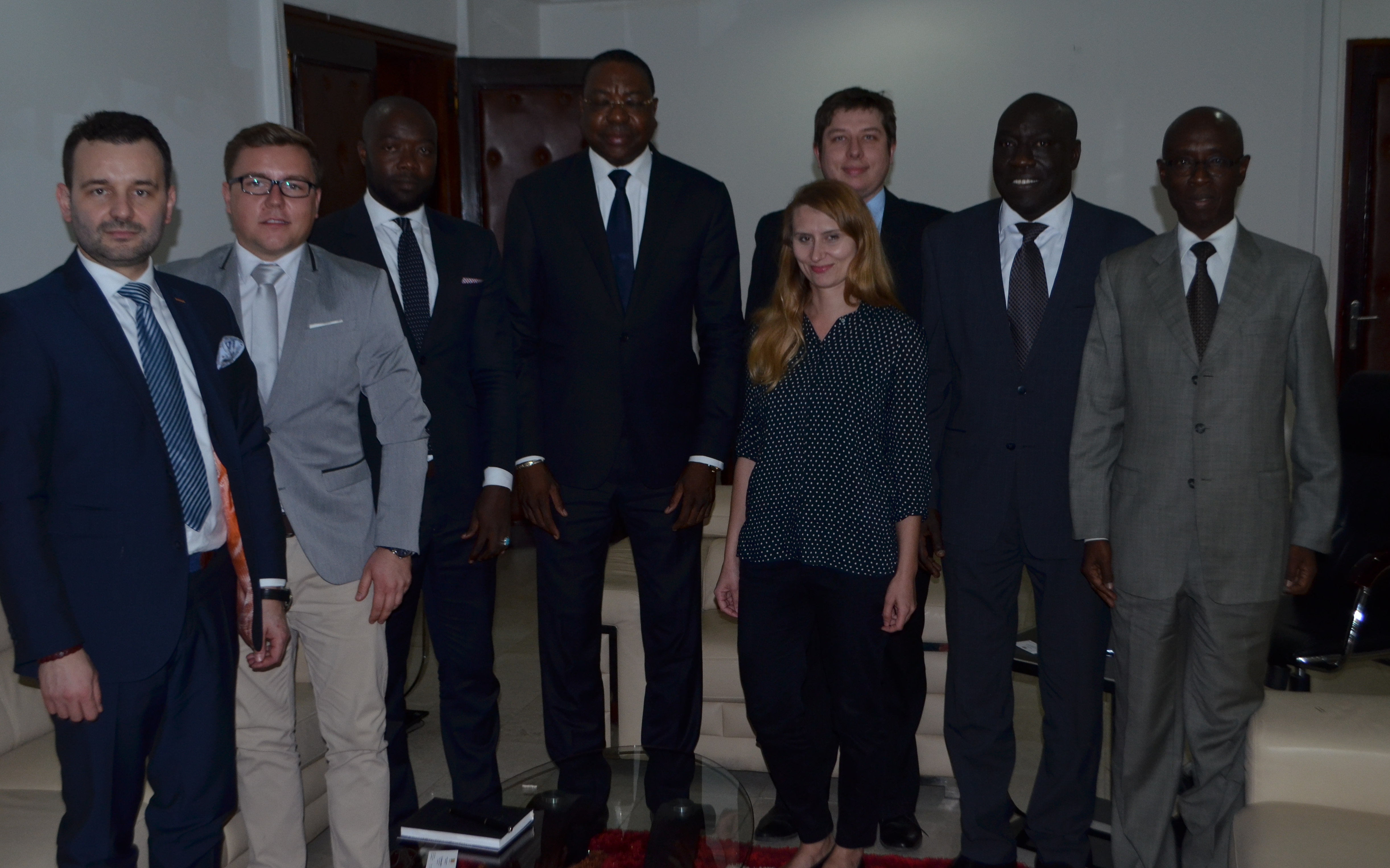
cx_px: 696
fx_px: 1515
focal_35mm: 40
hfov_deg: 49.3
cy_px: 441
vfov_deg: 32.0
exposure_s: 1/60
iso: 400
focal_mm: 26
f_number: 4.2
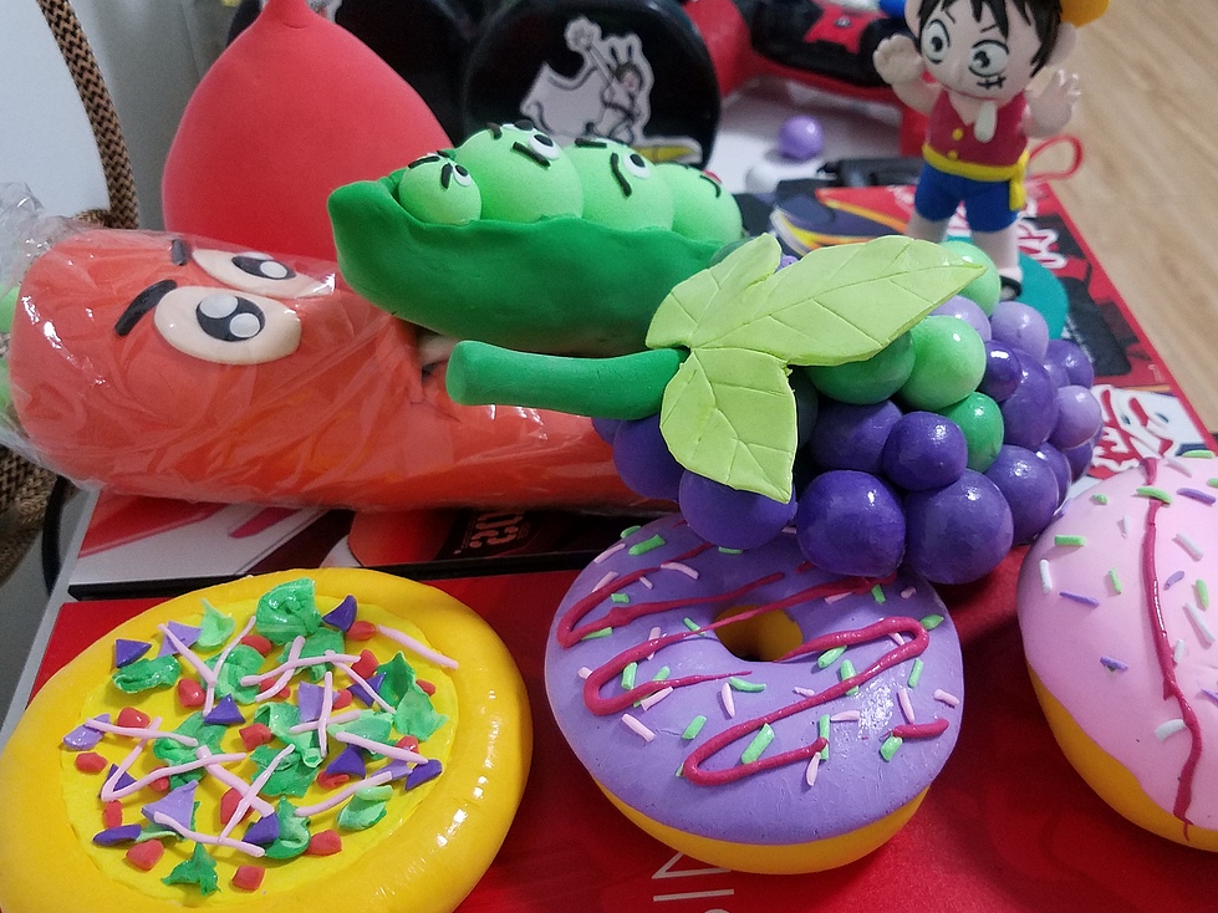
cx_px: 717
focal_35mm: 34
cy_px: 468
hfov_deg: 53.7
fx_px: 1196
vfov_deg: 41.8
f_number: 1.7
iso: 250
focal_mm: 4.2
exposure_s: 1/20
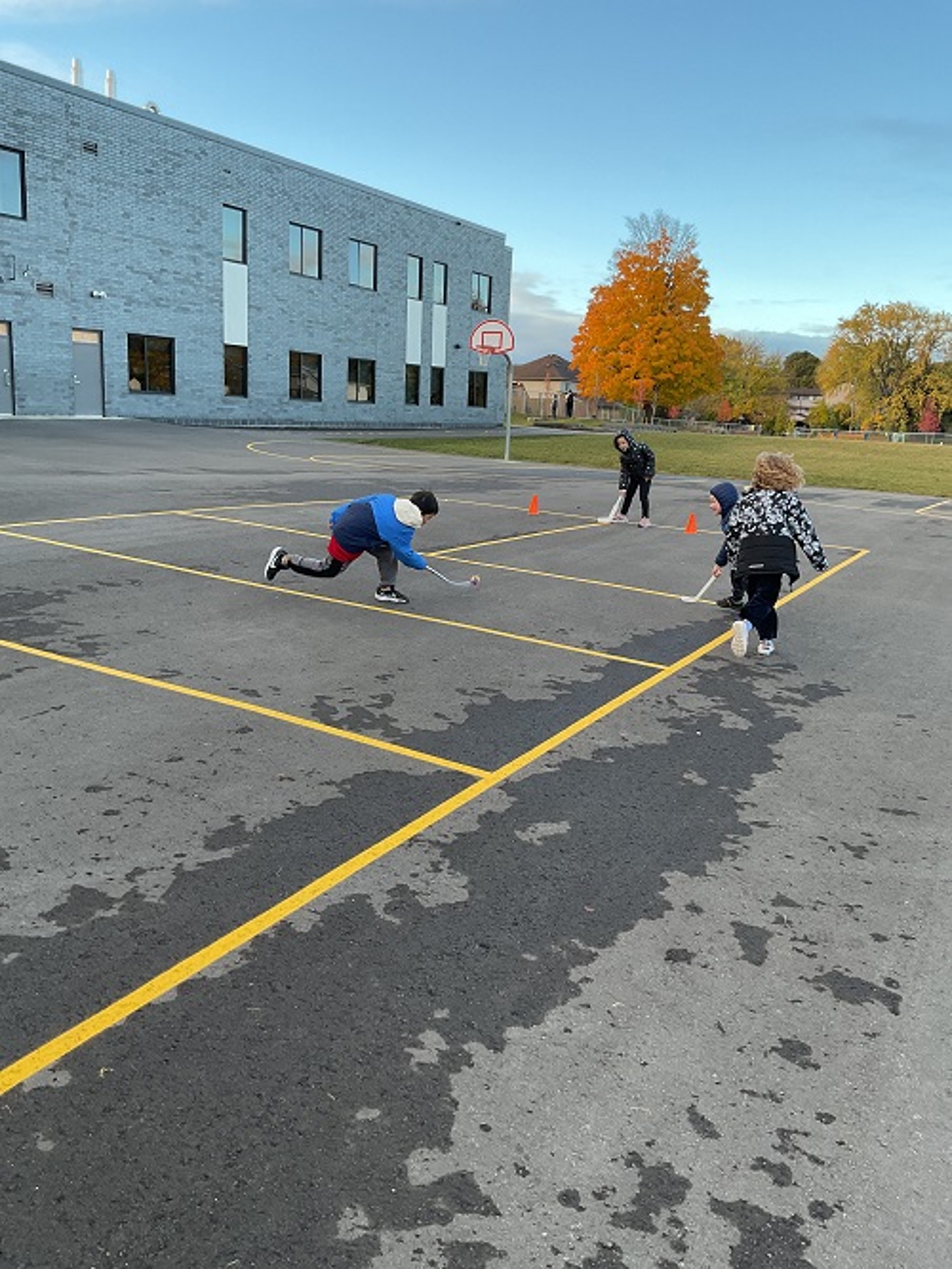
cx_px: 476
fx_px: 1063
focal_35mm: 29
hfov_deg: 48.3
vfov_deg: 61.6
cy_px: 634
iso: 20
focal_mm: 3
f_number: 1.8
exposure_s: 1/120
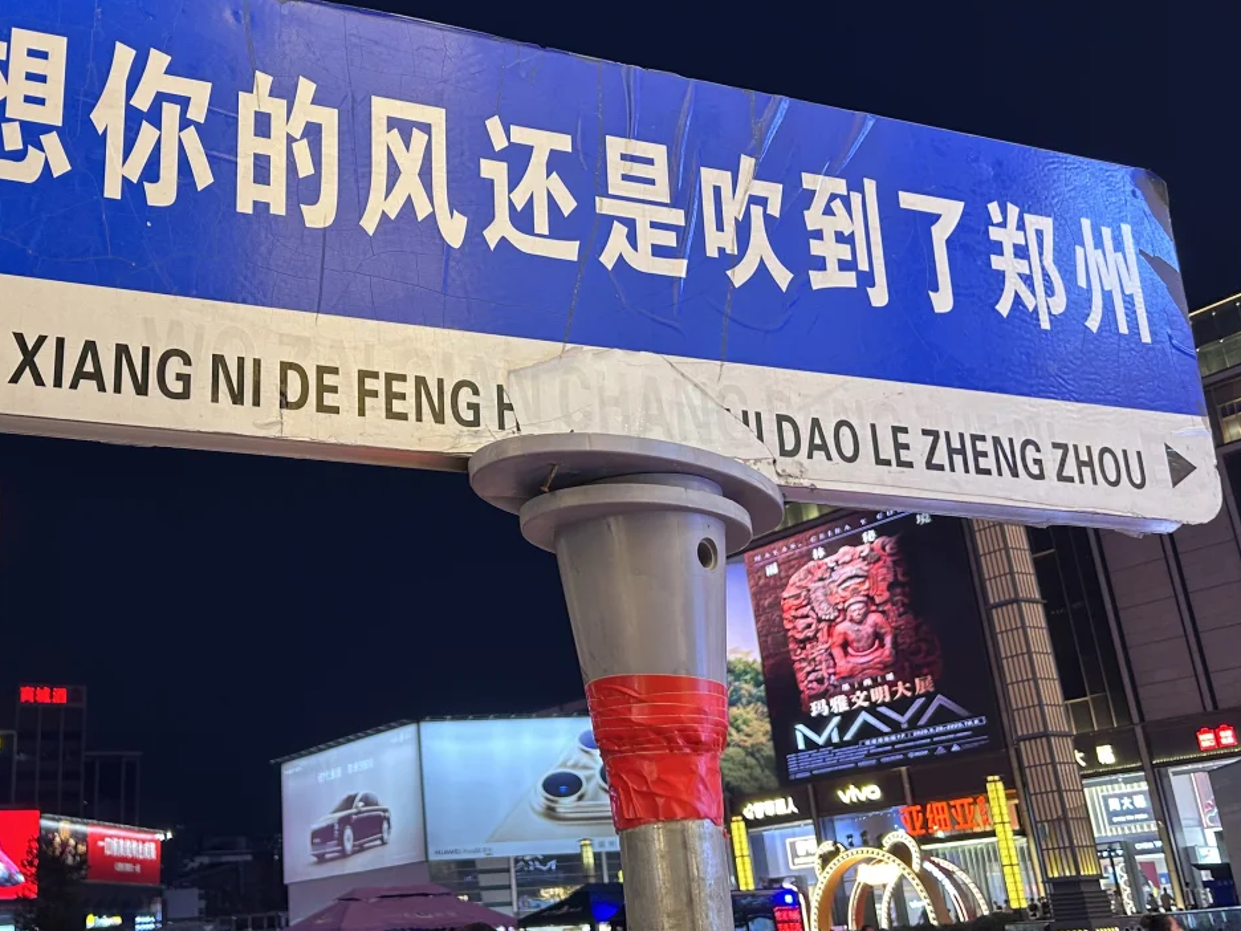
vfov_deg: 35.9
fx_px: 1434
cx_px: 411
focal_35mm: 40
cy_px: 387
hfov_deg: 46.1
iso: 125
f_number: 1.5
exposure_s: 1/80
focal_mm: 5.7
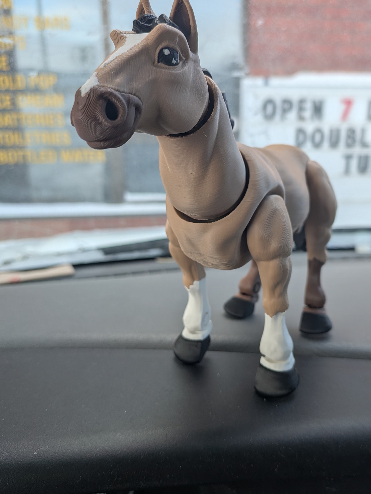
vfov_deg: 60.0
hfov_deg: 46.6
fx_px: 429
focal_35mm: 30
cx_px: 218
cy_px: 242
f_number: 1.7
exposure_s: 1/198
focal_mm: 4.53
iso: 29
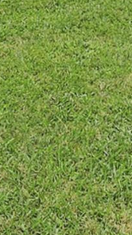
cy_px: -136
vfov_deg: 14.4
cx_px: -58
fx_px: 853
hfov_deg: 8.7
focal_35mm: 137
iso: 320
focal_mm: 19
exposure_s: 1/160
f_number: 11
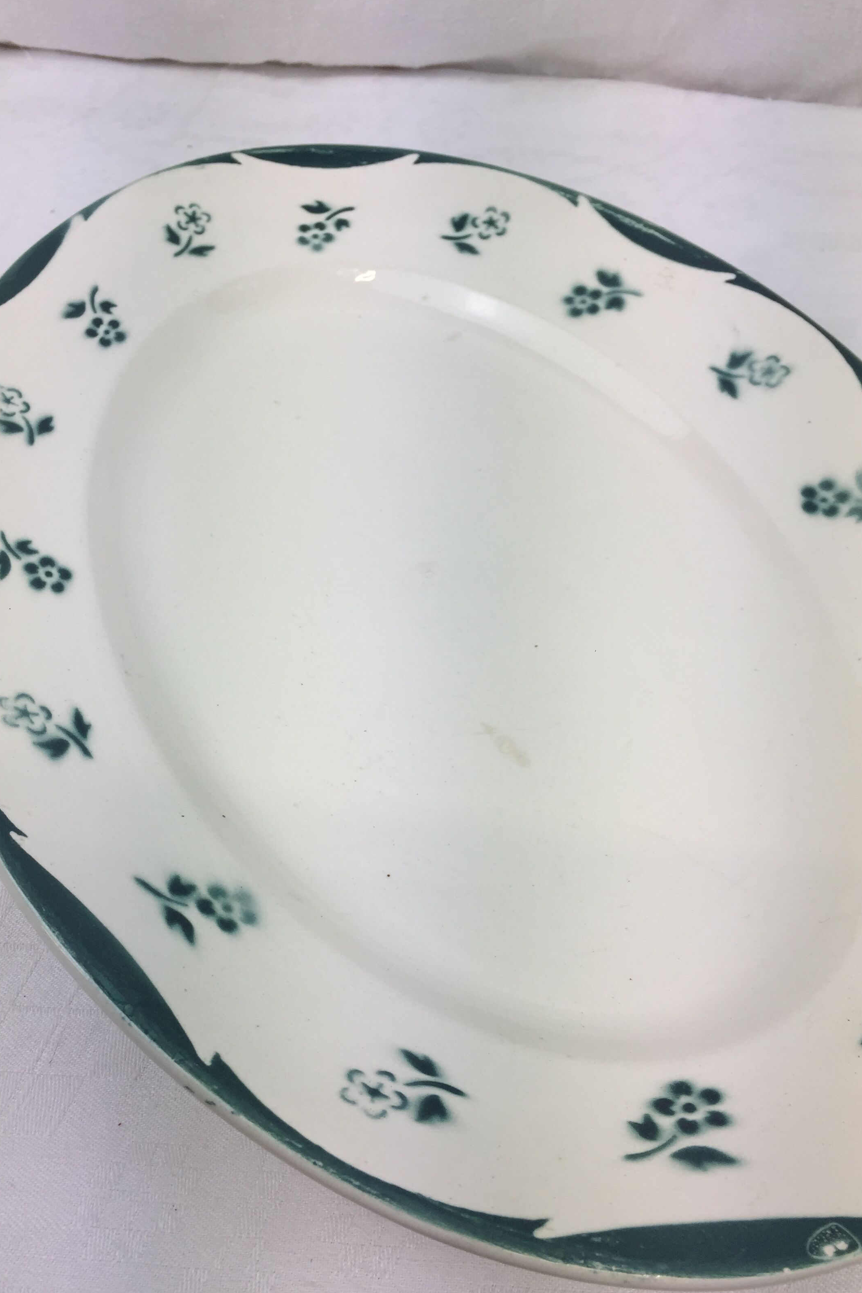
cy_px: 662
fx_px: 1113
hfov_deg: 42.2
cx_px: 376
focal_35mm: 31
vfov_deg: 60.3
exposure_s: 1/271
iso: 32
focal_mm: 4.15
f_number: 2.2
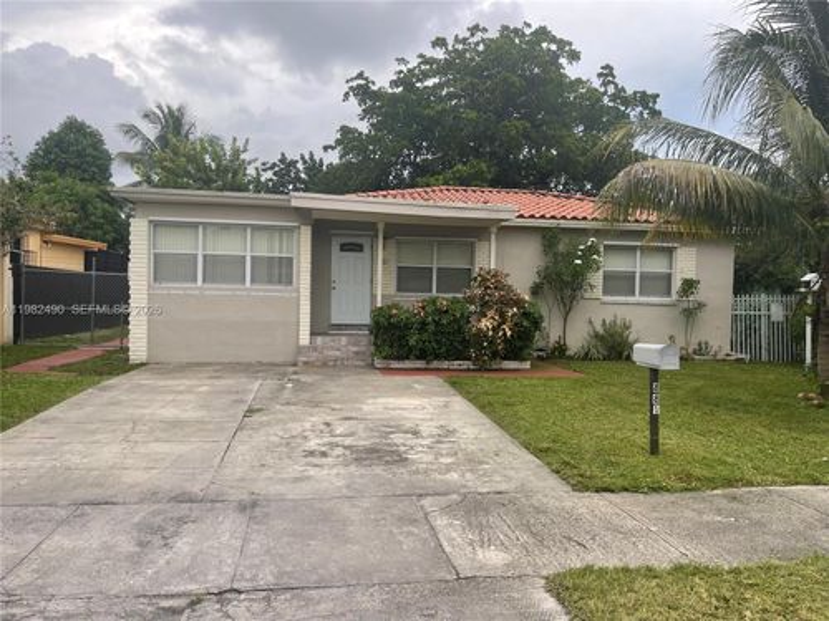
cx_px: 414
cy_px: 310
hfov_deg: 67.3
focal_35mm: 26
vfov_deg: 53.1
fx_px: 623
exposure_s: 1/392
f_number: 1.6
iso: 32
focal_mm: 5.1
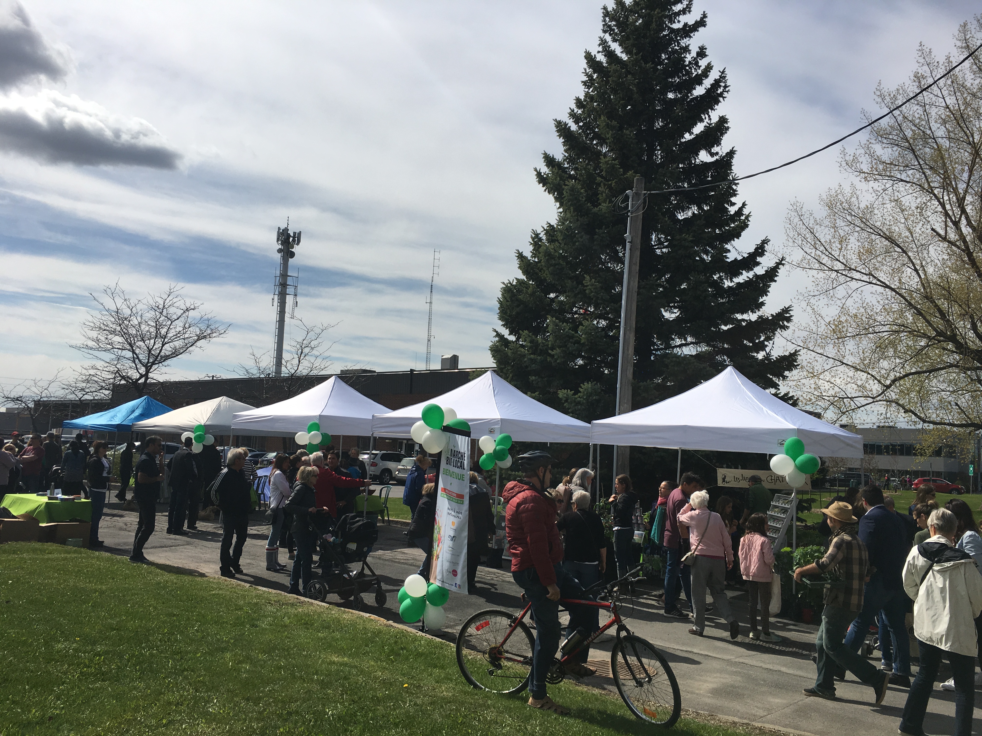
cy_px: 368
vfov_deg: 48.2
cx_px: 491
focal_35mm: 29
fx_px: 823
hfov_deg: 61.7
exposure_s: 1/3205
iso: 25
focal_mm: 4.15
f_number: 2.2
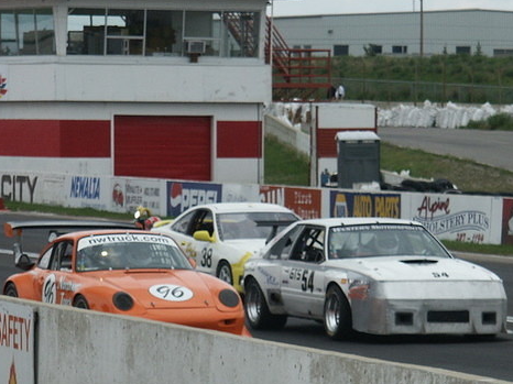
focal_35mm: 328
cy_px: 281
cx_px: 306
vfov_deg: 4.5
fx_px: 4858
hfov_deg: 6.0
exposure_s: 1/1000
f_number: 4
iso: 100
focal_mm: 48.45
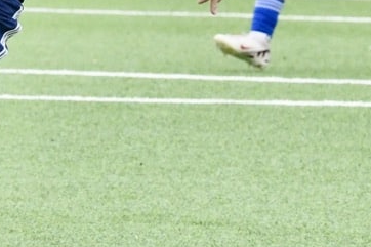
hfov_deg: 3.2
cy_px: -28
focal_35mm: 636
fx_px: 6551
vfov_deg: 2.2
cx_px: -188
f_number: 9
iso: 6400
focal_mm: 180
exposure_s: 1/1600
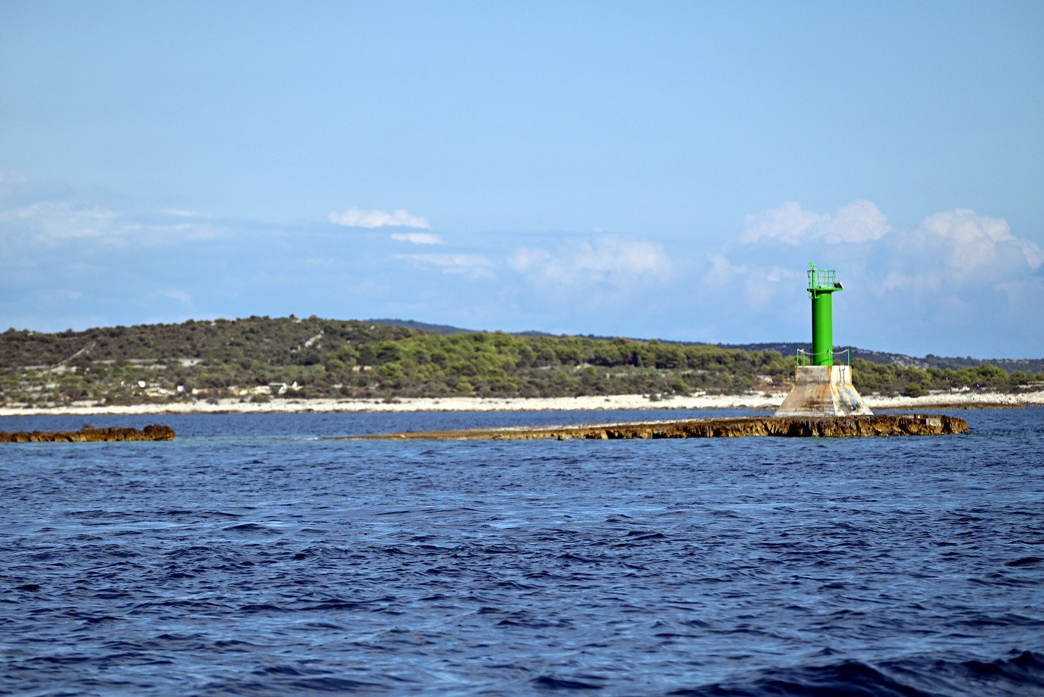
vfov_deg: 7.4
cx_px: 522
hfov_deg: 11.1
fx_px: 5366
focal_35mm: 185
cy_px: 348
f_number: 5
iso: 250
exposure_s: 1/4000
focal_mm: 185
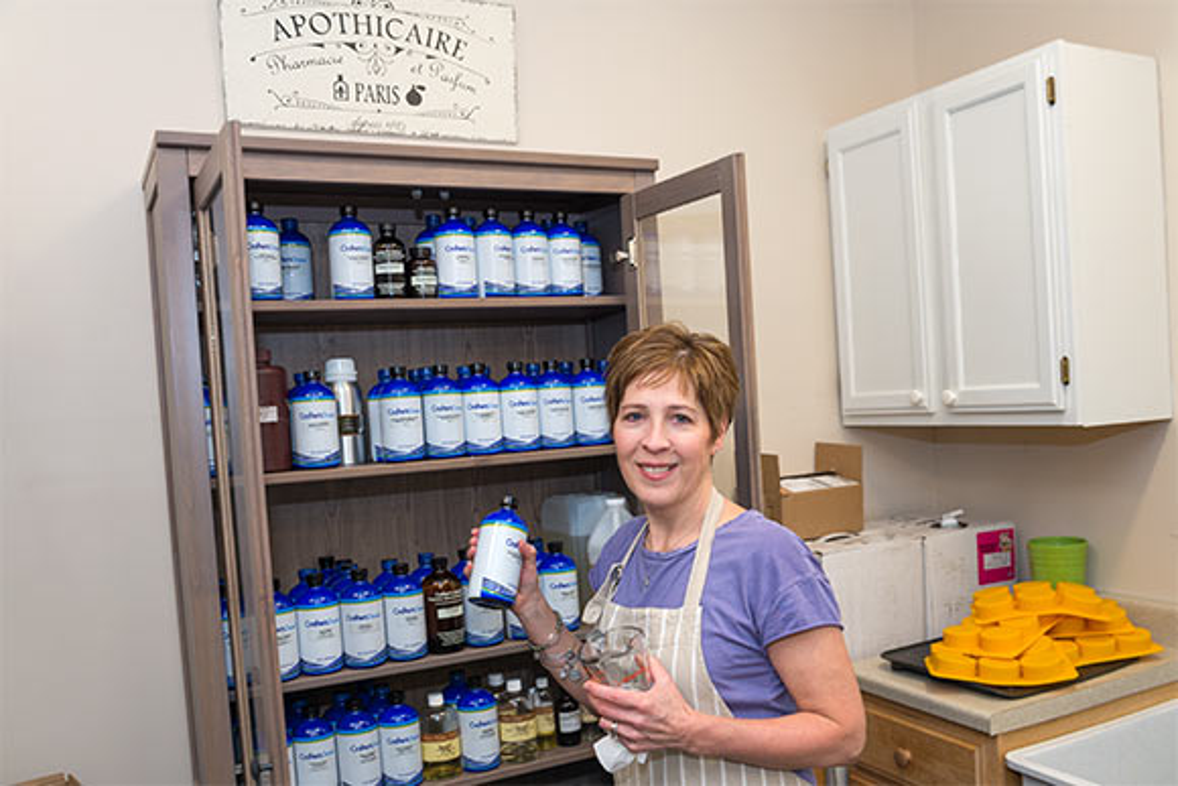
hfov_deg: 61.9
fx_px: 982
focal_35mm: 30
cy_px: 393
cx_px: 589
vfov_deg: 43.6
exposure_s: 1/60
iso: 200
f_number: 6.7
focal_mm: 30
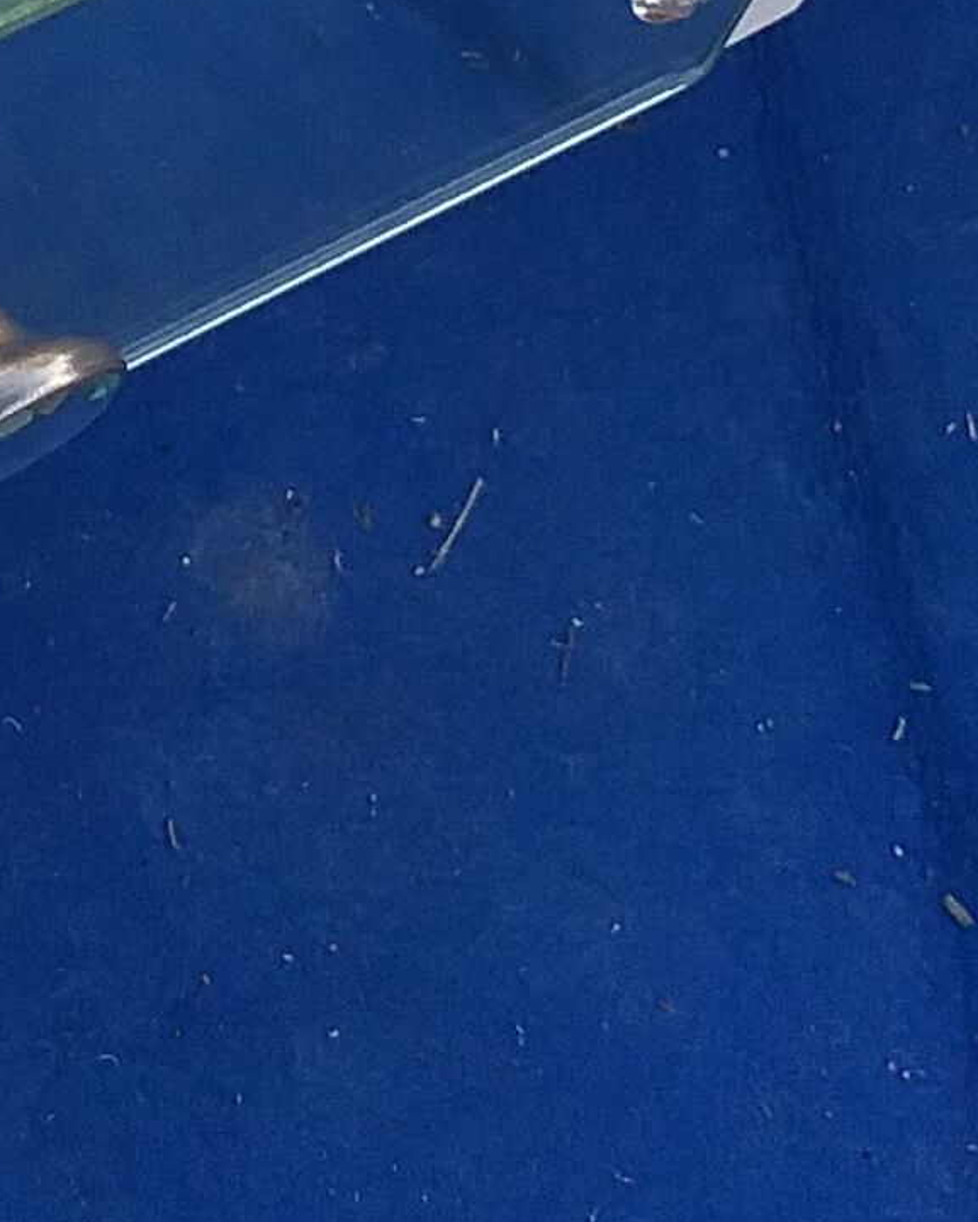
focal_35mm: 109
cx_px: -61
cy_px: -238
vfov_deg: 16.9
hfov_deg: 13.9
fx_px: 3944
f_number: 2.2
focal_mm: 3.3
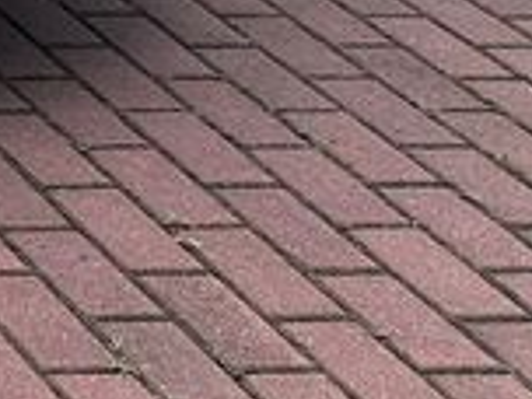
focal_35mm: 162
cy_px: -518
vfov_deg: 8.5
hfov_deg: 8.9
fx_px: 2490
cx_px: -1253
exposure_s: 1/952
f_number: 1.78
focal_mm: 6.86
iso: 80
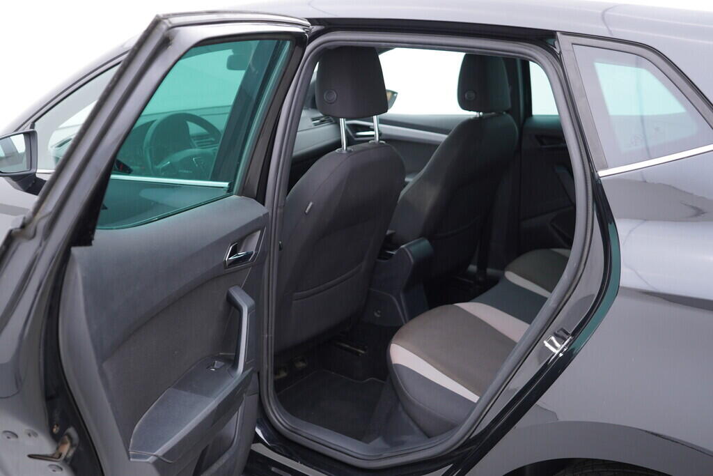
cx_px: 356
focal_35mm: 36
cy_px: 238
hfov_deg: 53.1
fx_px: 713
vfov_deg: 36.9
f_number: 2.8
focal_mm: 24
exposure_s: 1/40
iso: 200
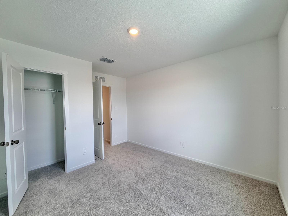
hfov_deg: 102.1
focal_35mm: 14
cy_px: 108
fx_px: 116
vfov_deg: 85.7
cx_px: 144
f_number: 2.2
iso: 80
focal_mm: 2.22
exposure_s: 1/120
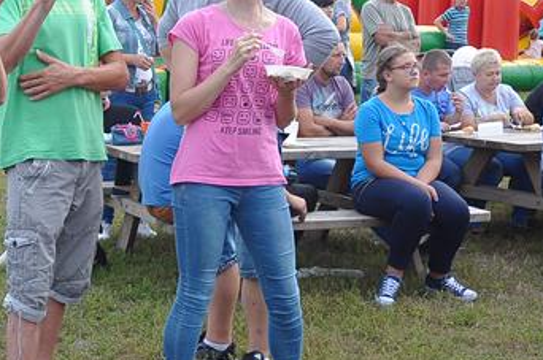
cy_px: 193
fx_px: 1235
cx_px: 64
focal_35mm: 82
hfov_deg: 24.2
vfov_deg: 16.6
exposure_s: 1/160
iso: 400
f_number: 6.3
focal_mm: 22
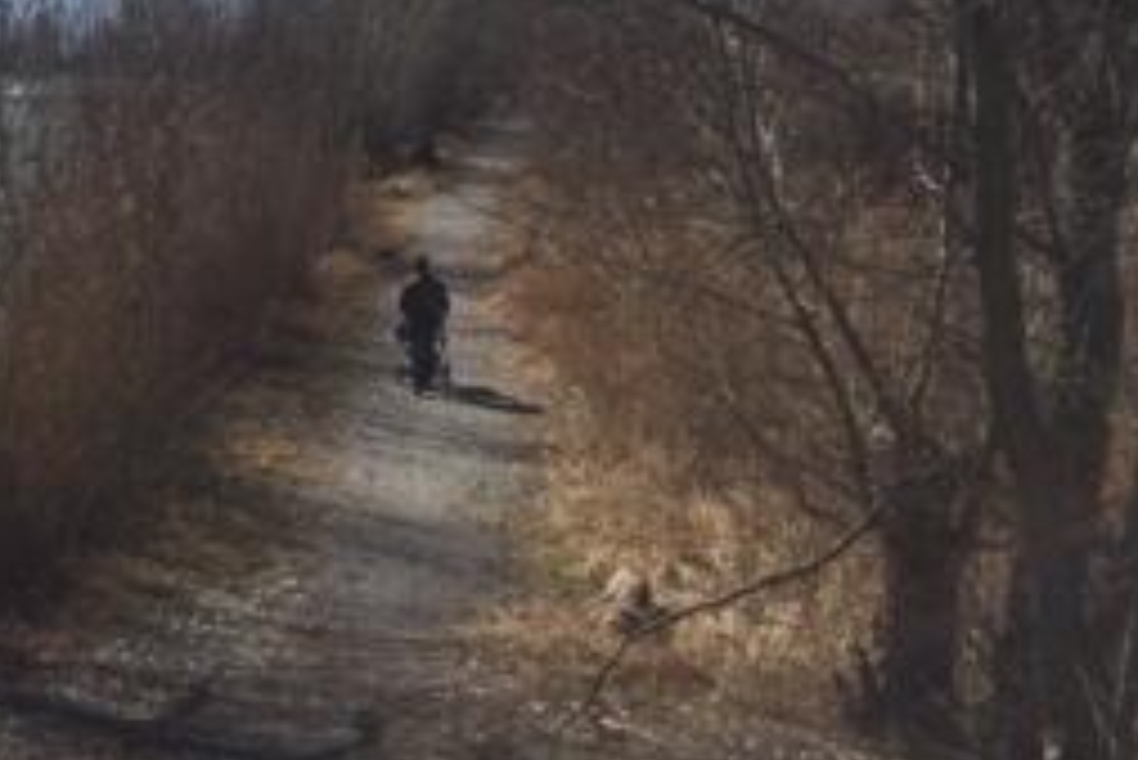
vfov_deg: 19.2
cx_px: -74
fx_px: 2214
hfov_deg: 26.8
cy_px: 108
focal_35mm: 70
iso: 32
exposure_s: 1/3597
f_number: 2.2
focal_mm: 4.15
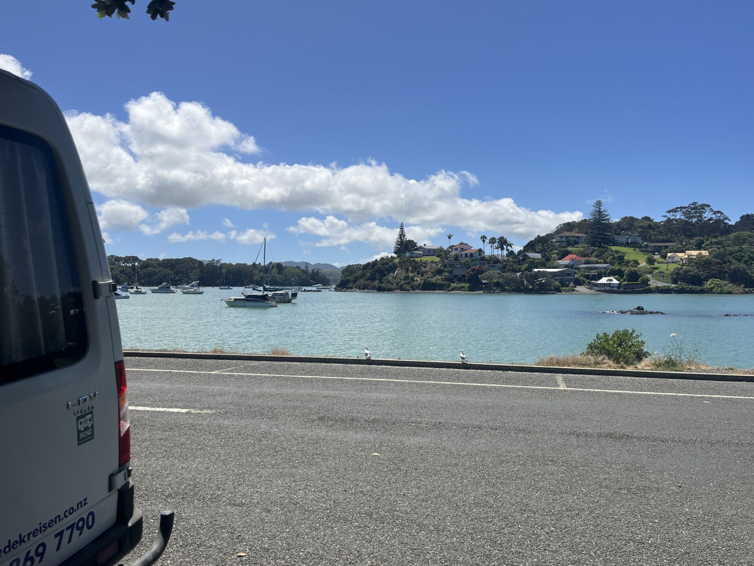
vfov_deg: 53.1
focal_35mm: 26
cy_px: 283
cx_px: 377
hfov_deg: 67.3
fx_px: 566
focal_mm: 5.1
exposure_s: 1/6173
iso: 50
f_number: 1.6
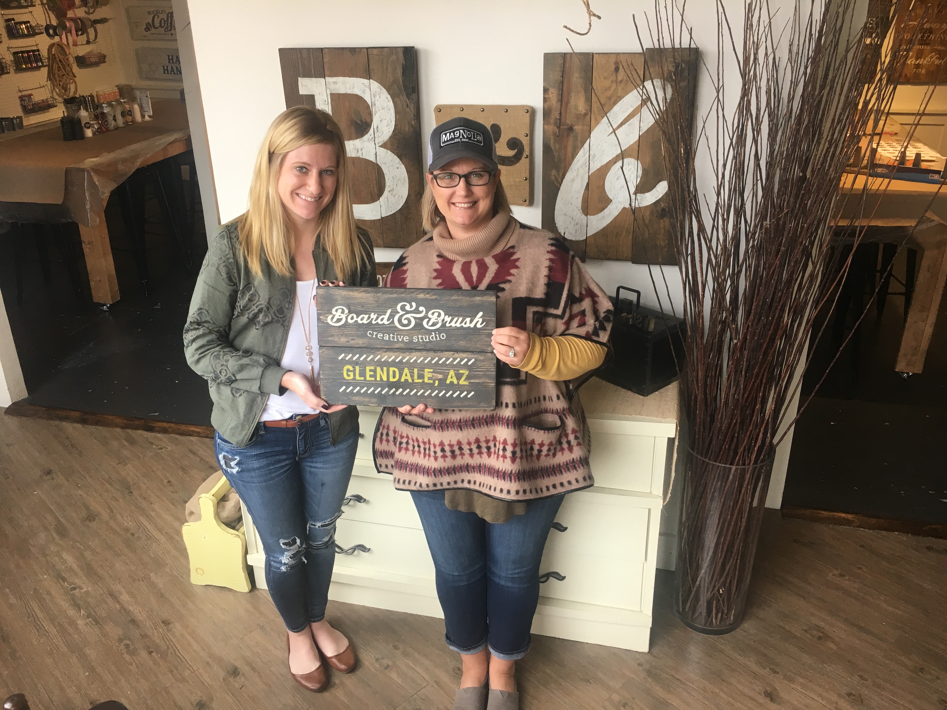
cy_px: 355
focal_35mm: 29
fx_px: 793
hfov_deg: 61.7
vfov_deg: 48.2
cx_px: 474
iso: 25
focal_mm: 4.15
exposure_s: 1/30
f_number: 2.2
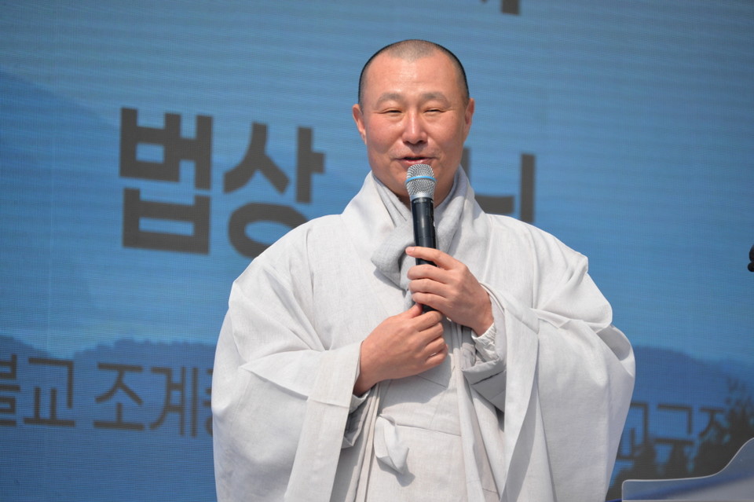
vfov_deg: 4.6
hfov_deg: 6.9
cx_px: 377
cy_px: 251
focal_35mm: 300
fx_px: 6280
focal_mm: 300
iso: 400
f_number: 5.6
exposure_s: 1/1600
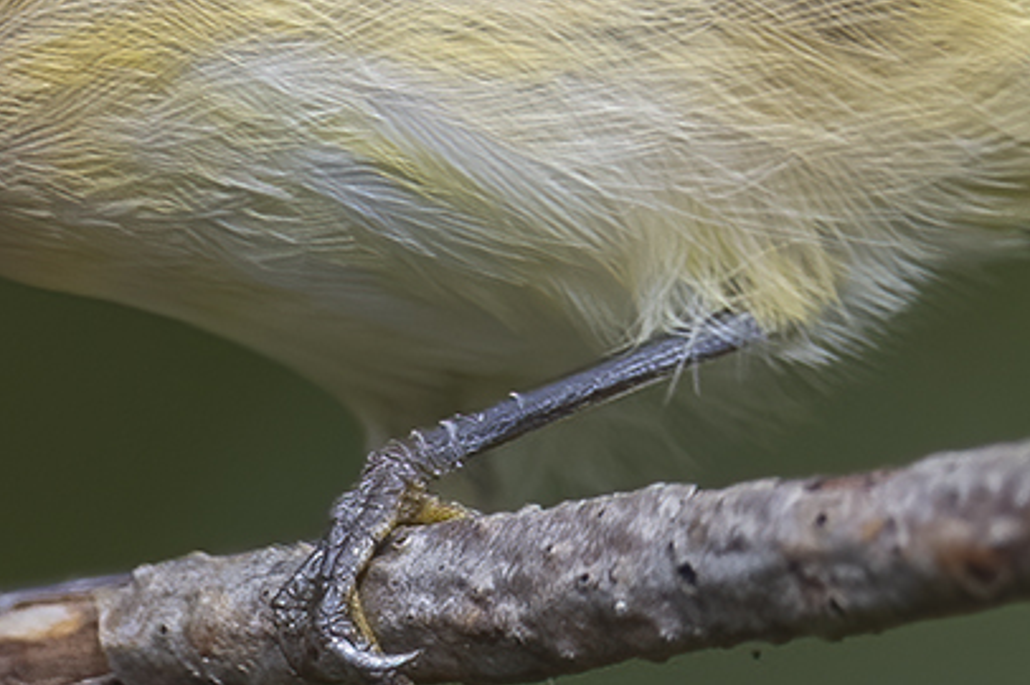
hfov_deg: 0.4
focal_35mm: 5021
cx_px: 117
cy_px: -100
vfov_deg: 0.3
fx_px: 143536
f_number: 6.3
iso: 1600
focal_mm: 850
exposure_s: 1/2500
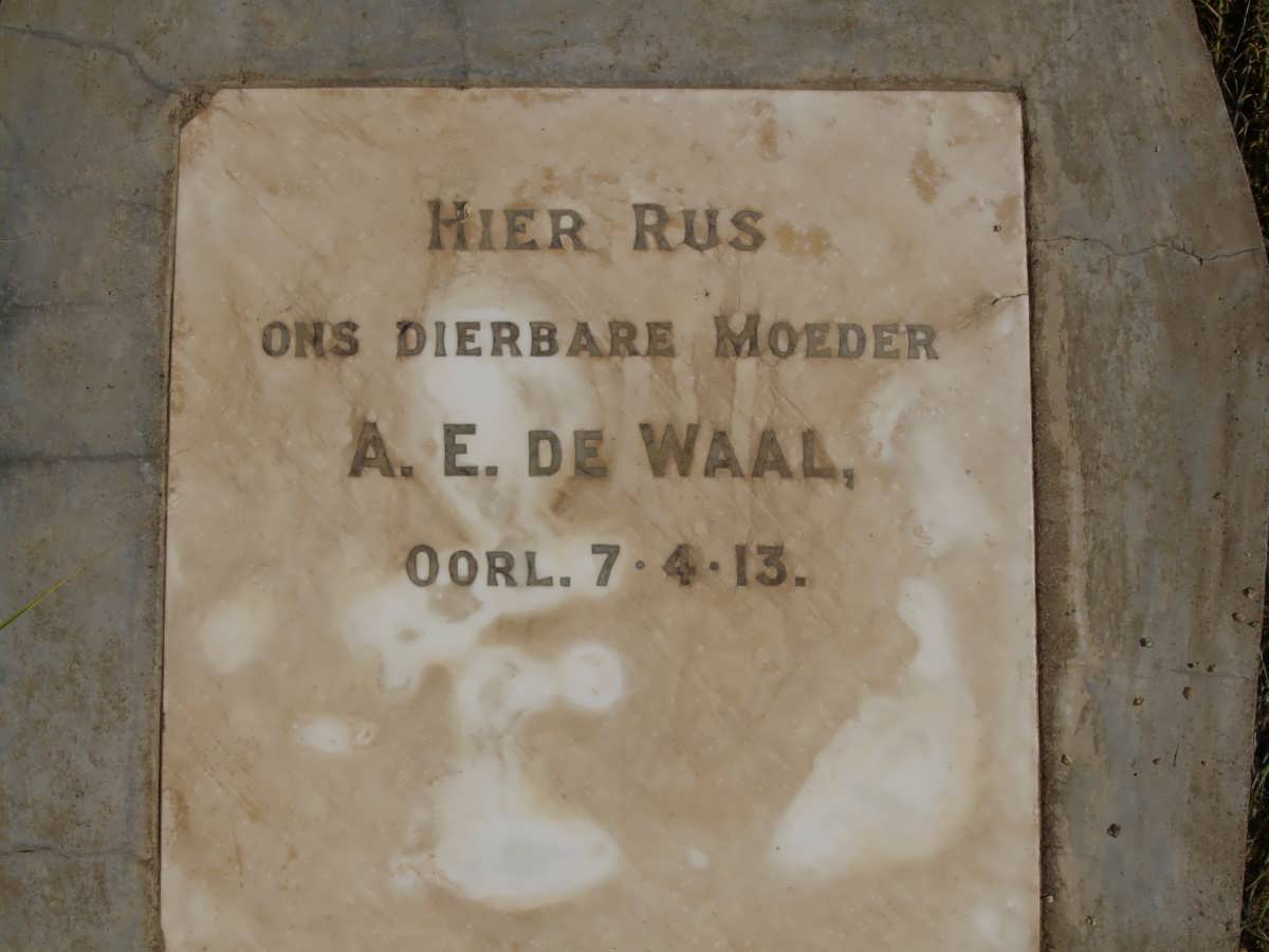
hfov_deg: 27.8
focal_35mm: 70
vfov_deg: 21.0
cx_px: 634
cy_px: 476
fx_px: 2566
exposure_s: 1/1280
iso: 80
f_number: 6.7
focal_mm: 11.3
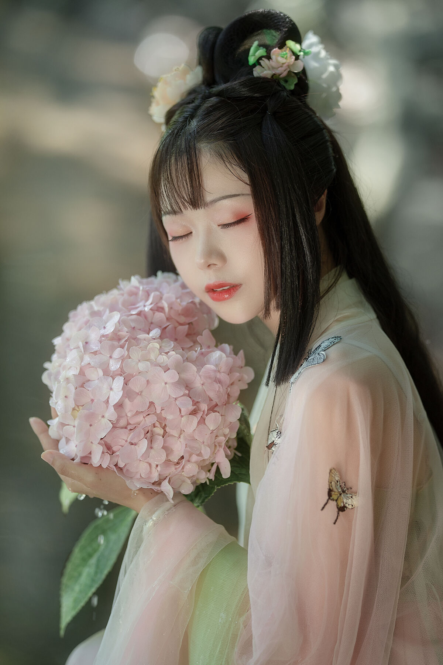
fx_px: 2473
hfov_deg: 10.2
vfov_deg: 15.3
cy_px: 332
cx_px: 222
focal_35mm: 134
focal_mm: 135
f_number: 1.8
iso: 100
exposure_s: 1/160
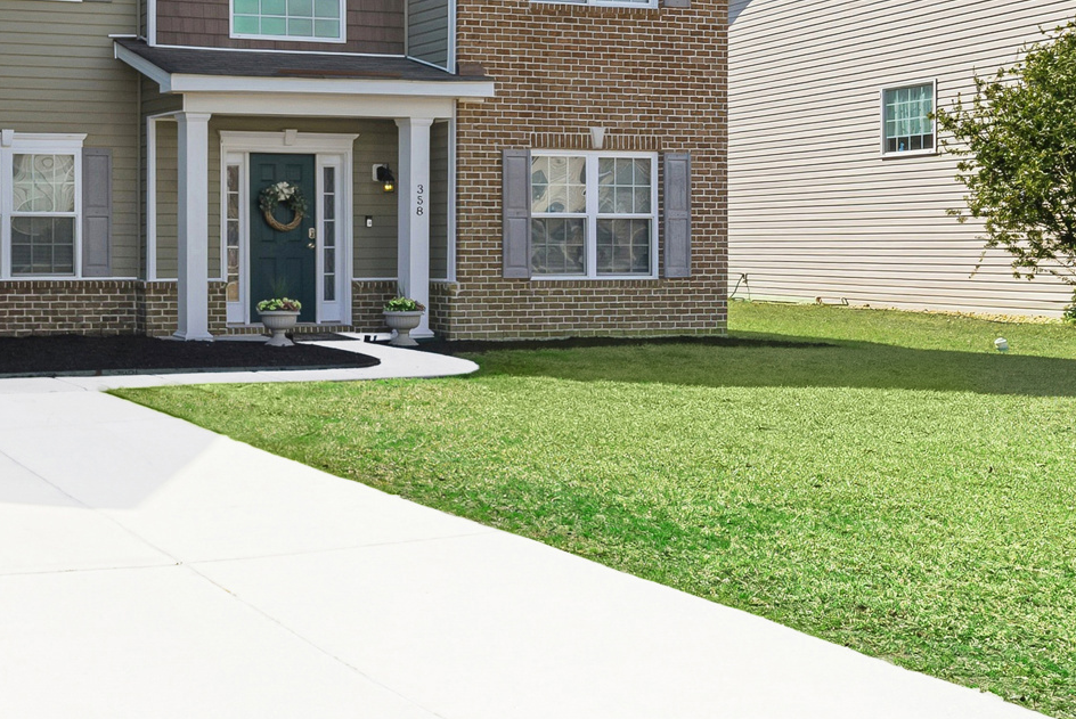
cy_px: 185
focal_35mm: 45
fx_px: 1346
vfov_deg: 29.5
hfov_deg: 37.5
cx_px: -64
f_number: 8
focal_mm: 17
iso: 125
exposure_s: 1/320
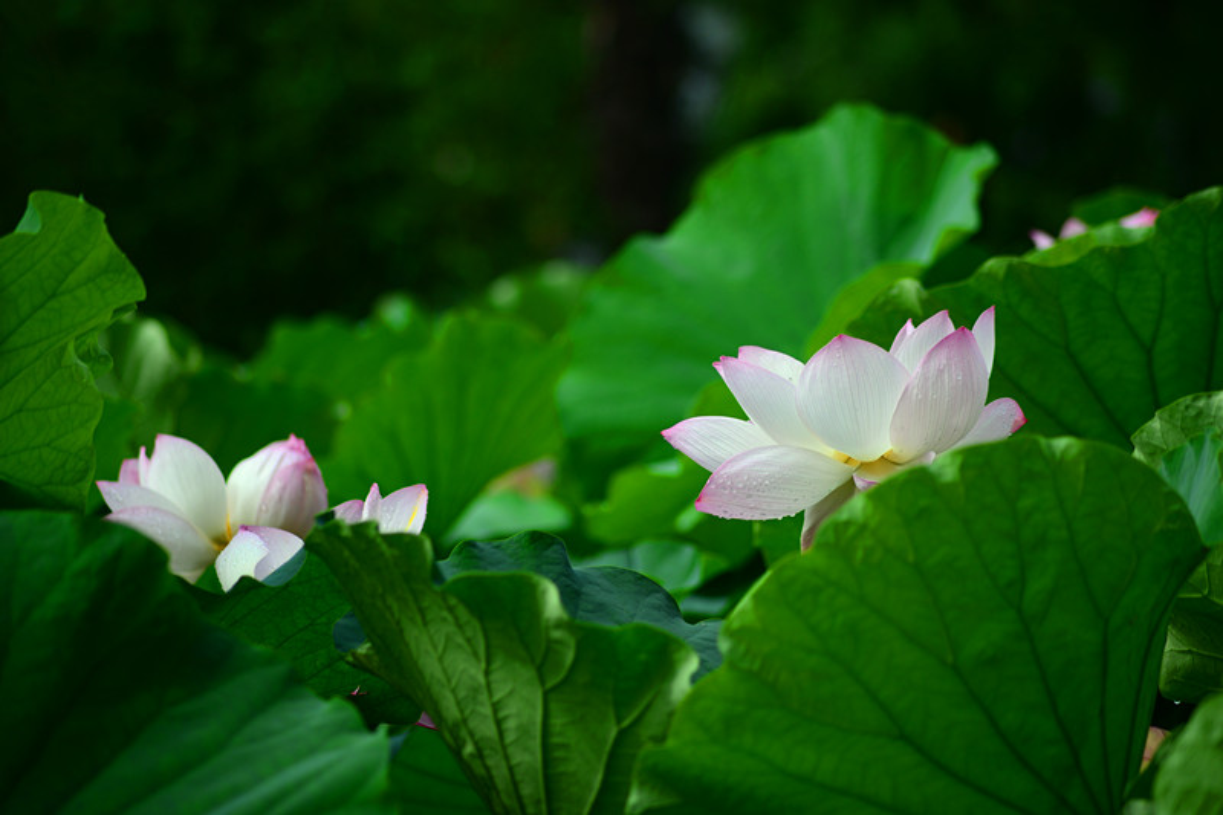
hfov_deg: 10.3
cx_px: 612
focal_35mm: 200
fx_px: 6793
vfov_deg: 6.9
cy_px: 408
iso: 160
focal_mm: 200
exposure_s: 1/1000
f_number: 5.6
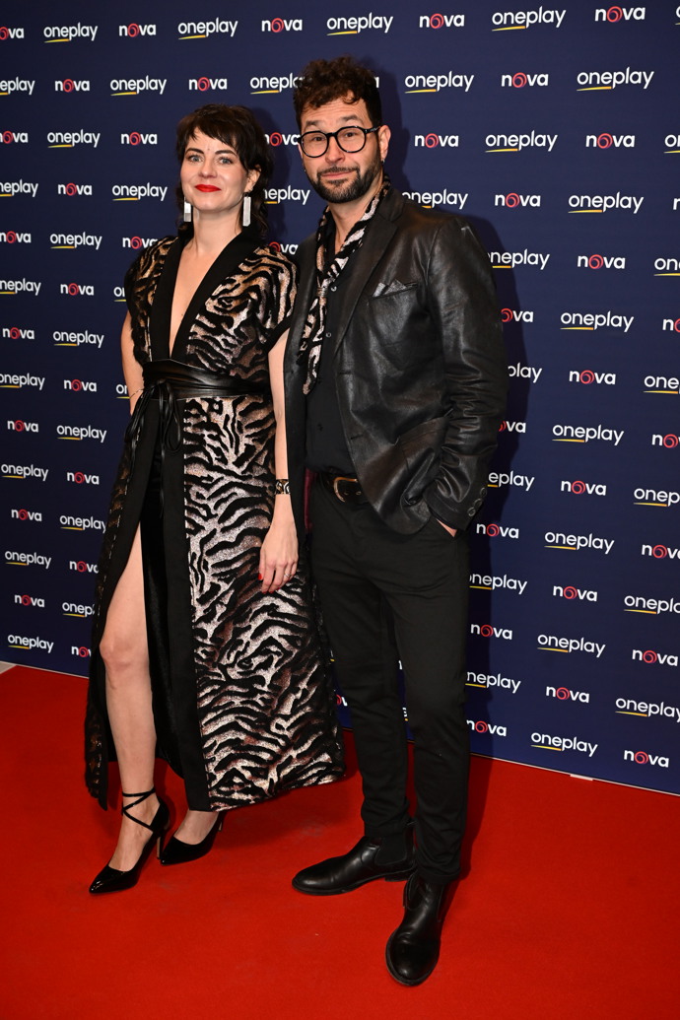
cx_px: 340
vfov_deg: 47.4
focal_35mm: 41
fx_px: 1162
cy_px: 510
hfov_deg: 32.6
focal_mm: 41
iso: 1250
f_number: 5.6
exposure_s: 1/250
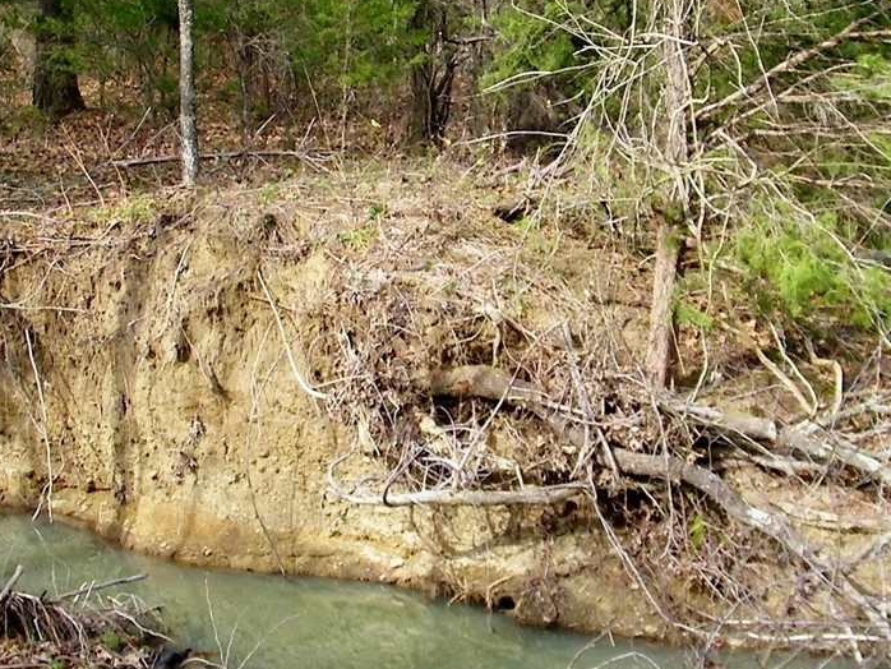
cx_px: 503
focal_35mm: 77
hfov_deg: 25.3
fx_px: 1983
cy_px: 290
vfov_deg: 19.1
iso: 80
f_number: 3.5
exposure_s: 1/250
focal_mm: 5
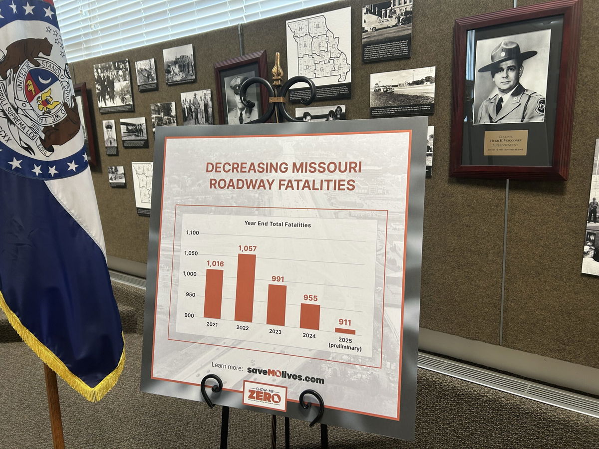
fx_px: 450
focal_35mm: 26
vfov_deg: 53.1
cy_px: 224
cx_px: 300
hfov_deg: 67.3
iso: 80
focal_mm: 5.7
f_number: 1.5
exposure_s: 1/60
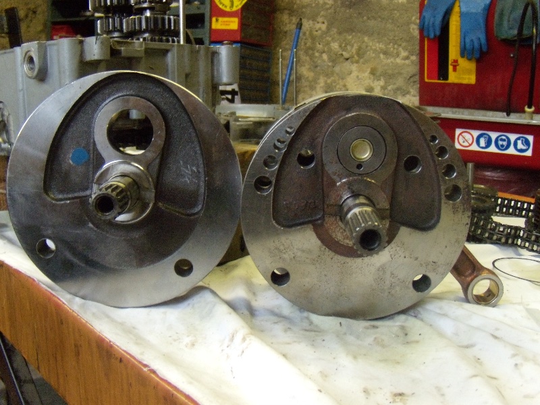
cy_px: 202
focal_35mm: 36
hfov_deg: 51.4
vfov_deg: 39.7
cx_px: 270
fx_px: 562
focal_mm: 6.4
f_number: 3.6
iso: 400
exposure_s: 1/40
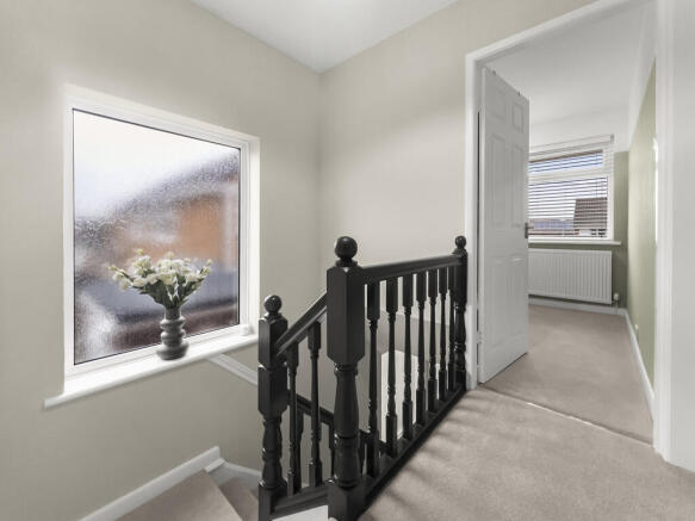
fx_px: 261
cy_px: 260
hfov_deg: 106.2
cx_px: 348
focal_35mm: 13
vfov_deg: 89.9
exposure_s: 1/100
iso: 200
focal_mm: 1.57
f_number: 1.8
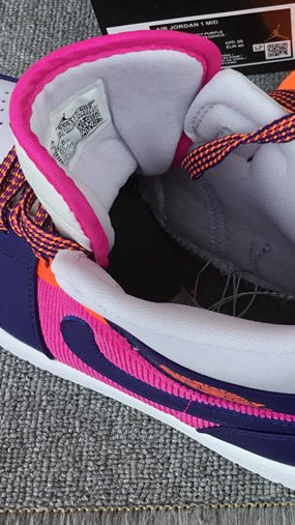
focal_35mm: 60
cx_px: 295
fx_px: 835
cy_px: 197
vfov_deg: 34.7
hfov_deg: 19.5
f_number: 2.4
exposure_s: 1/296
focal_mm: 3.3
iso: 25
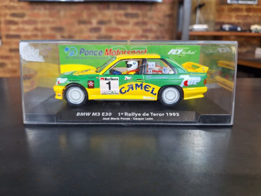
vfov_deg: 58.9
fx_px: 173
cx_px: 130
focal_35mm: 23
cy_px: 98
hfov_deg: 73.9
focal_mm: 5.54
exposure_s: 1/33
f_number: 1.8
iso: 200
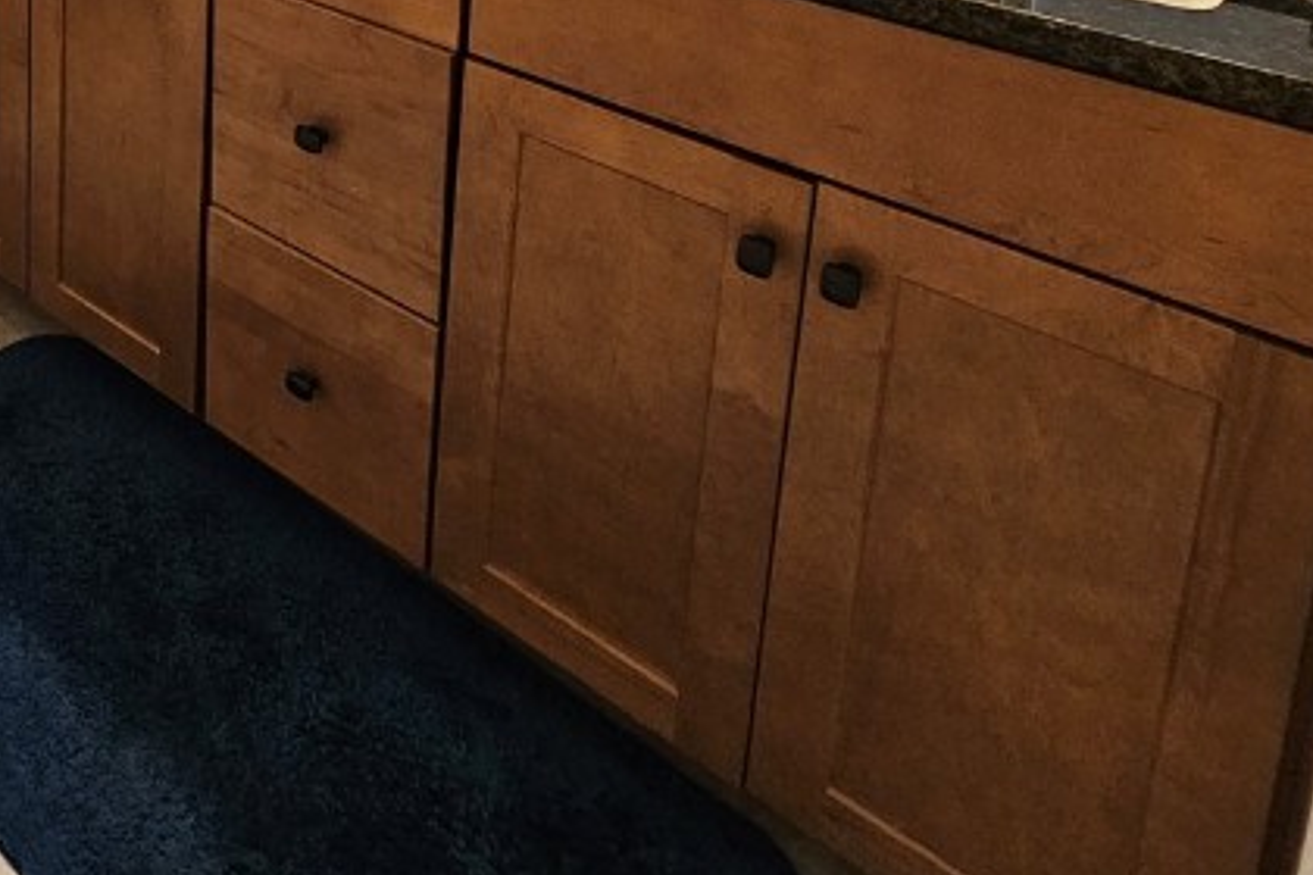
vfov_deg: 30.1
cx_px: -153
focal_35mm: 33
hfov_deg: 43.4
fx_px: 1203
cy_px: -312
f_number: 2.2
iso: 250
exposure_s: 1/60
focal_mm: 2.2
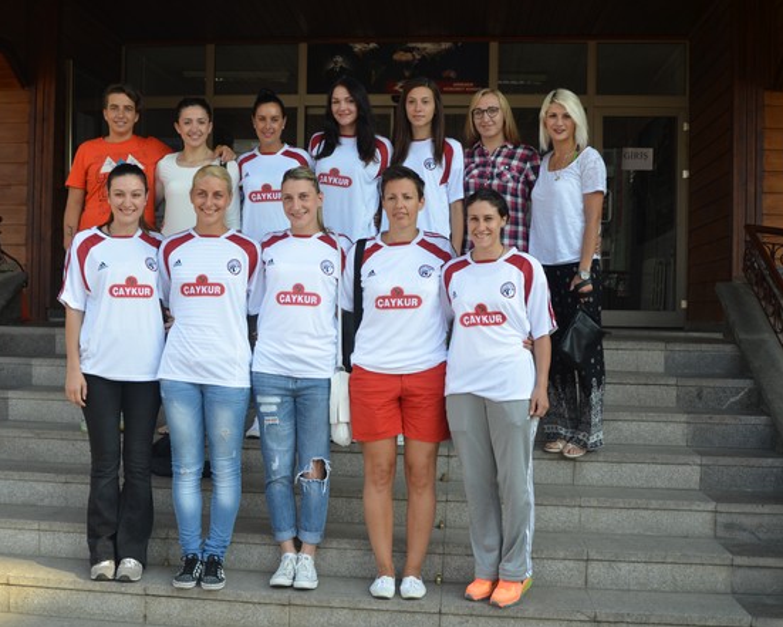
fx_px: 950
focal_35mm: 41
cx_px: 351
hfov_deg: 44.7
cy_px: 314
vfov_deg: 36.5
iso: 200
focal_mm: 24
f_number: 7.1
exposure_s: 1/200
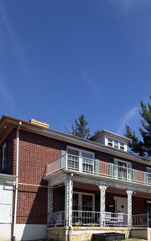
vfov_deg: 47.8
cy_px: 222
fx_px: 237
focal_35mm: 36
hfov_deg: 32.4
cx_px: 153
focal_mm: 2.22
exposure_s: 1/770
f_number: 2.2
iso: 25
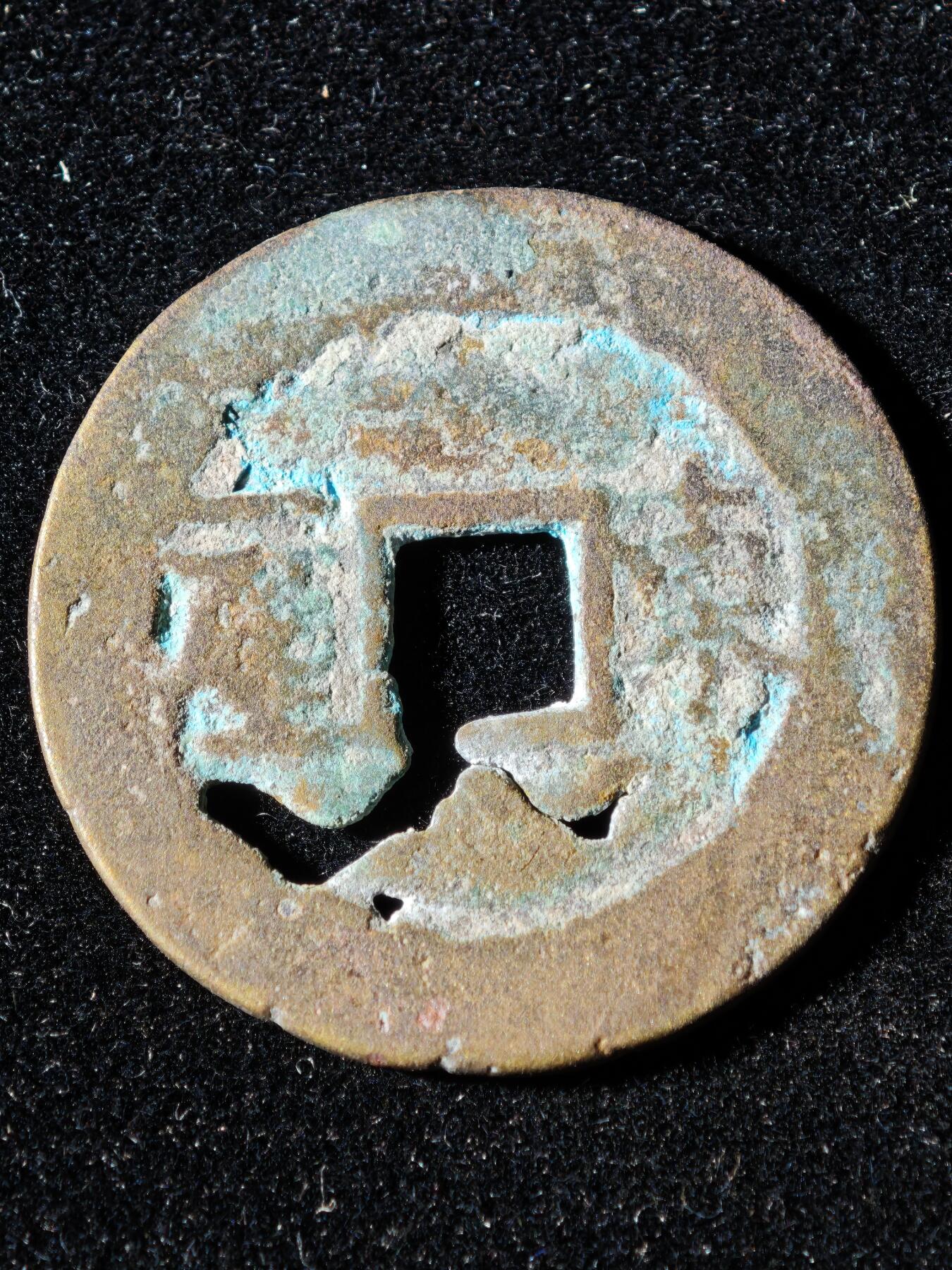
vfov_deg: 16.6
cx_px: 476
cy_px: 635
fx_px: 4364
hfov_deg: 12.5
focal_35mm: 119
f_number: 2
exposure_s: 1/100
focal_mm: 9
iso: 160
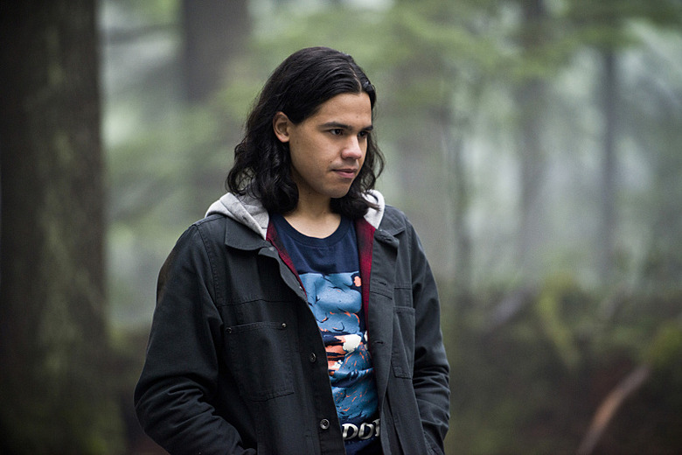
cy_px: 228
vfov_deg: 6.9
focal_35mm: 200
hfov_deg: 10.3
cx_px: 341
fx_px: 3789
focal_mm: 200
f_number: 2.8
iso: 1600
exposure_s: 1/100
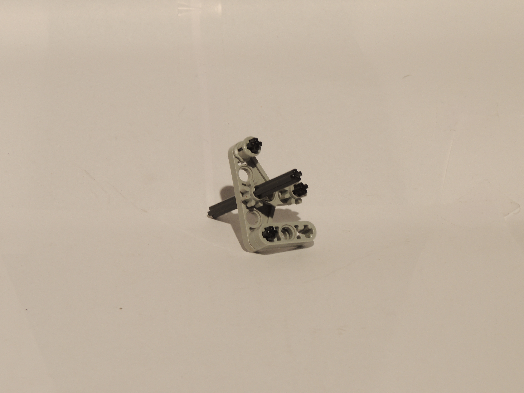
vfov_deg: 11.0
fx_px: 2044
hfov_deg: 14.6
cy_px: 196
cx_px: 262
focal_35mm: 135
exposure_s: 1/2.5
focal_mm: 24
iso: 100
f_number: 6.8
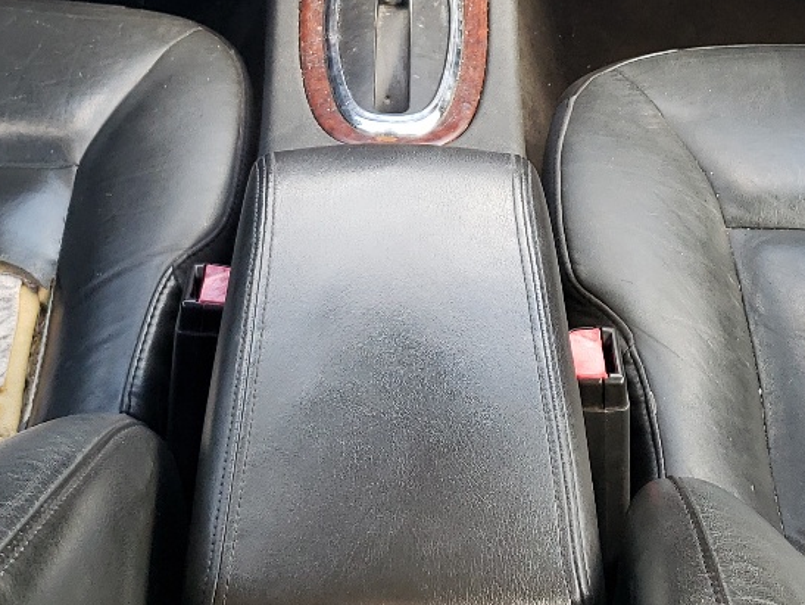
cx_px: 356
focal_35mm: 76
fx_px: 1769
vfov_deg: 18.9
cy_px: -1
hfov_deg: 25.6
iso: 51
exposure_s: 1/100
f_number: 1.5
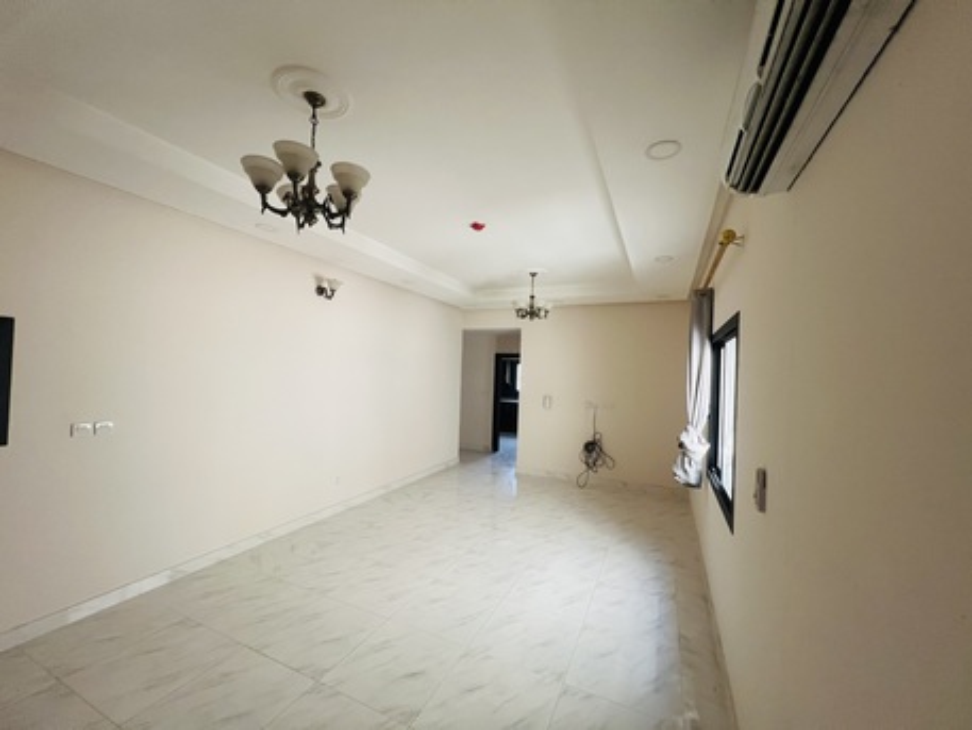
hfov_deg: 106.2
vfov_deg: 89.9
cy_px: 365
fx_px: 365
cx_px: 486
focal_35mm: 13
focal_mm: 1.57
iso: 250
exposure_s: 1/63
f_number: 1.8
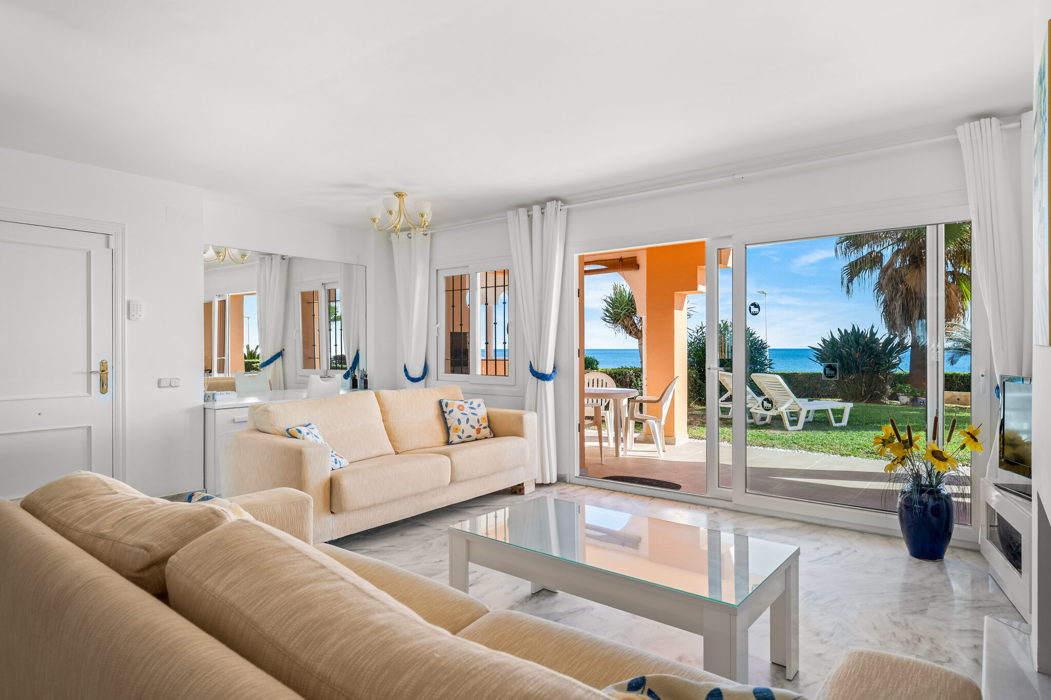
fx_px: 584
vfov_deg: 61.9
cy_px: 350
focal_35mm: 20
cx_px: 526
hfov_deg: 84.0
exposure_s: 1/5
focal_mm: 20
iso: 100
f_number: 8
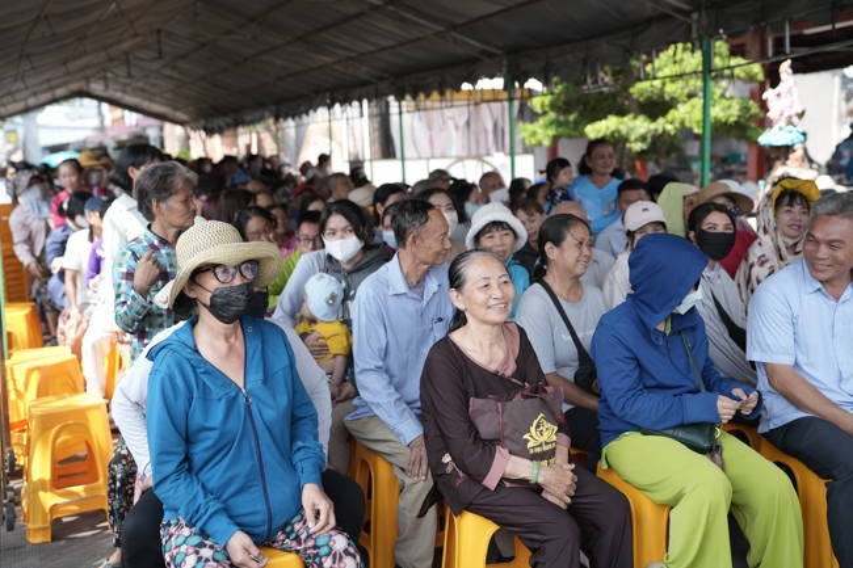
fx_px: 971
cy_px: 284
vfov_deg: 32.6
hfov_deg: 47.4
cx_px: 426
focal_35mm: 41
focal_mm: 41
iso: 800
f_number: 2.8
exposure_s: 1/1600
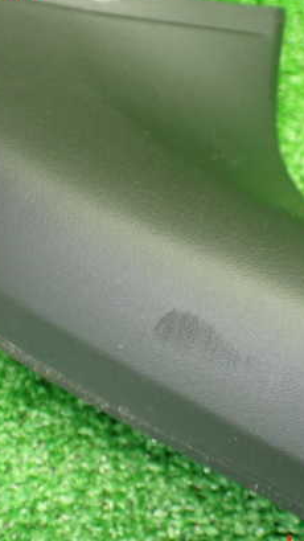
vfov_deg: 42.9
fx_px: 688
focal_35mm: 48
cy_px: 267
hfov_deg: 24.8
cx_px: 189
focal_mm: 5.4
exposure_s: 1/60
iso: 800
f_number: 2.3
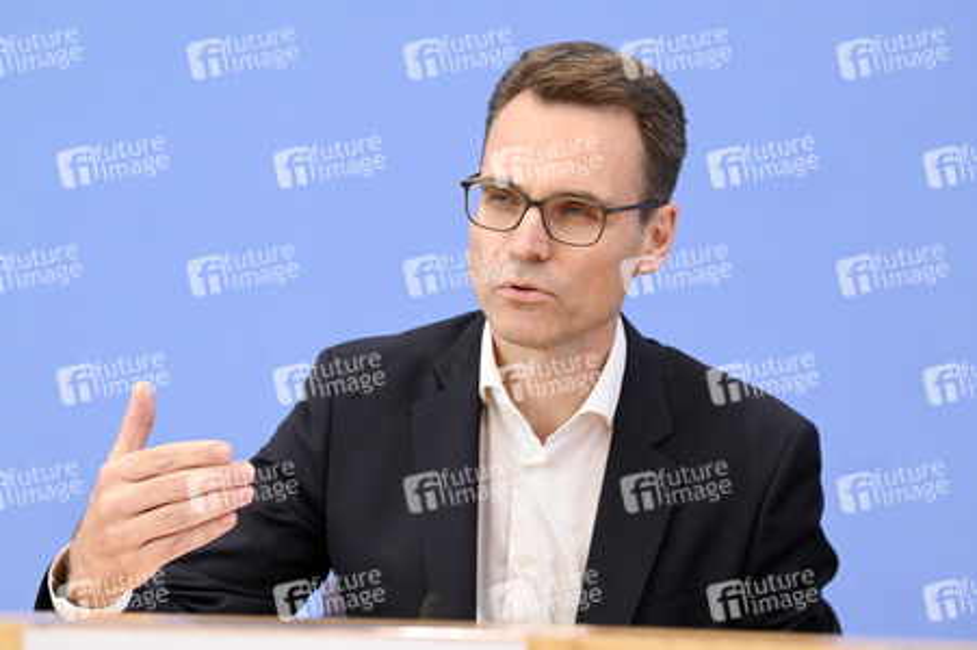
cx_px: 488
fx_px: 3037
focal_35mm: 112
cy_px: 325
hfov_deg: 18.3
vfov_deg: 12.2
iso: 3200
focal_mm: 112
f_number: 5
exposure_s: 1/500
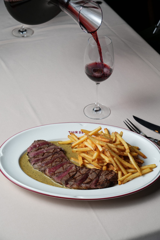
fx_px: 547
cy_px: 120
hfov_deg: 16.7
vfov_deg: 24.8
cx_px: 80
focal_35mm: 82
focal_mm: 82
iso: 250
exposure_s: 1/160
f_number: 9
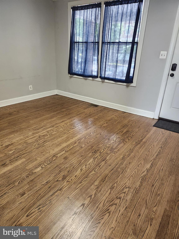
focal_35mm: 23
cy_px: 120
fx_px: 159
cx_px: 90
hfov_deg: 58.9
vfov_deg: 73.9
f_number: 1.8
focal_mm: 5.4
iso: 400
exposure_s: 1/120
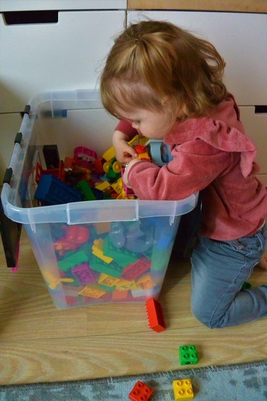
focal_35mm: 29
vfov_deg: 63.7
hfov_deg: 45.0
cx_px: 134
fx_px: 323
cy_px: 200
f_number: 3.5
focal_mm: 11
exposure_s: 1/60
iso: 2800
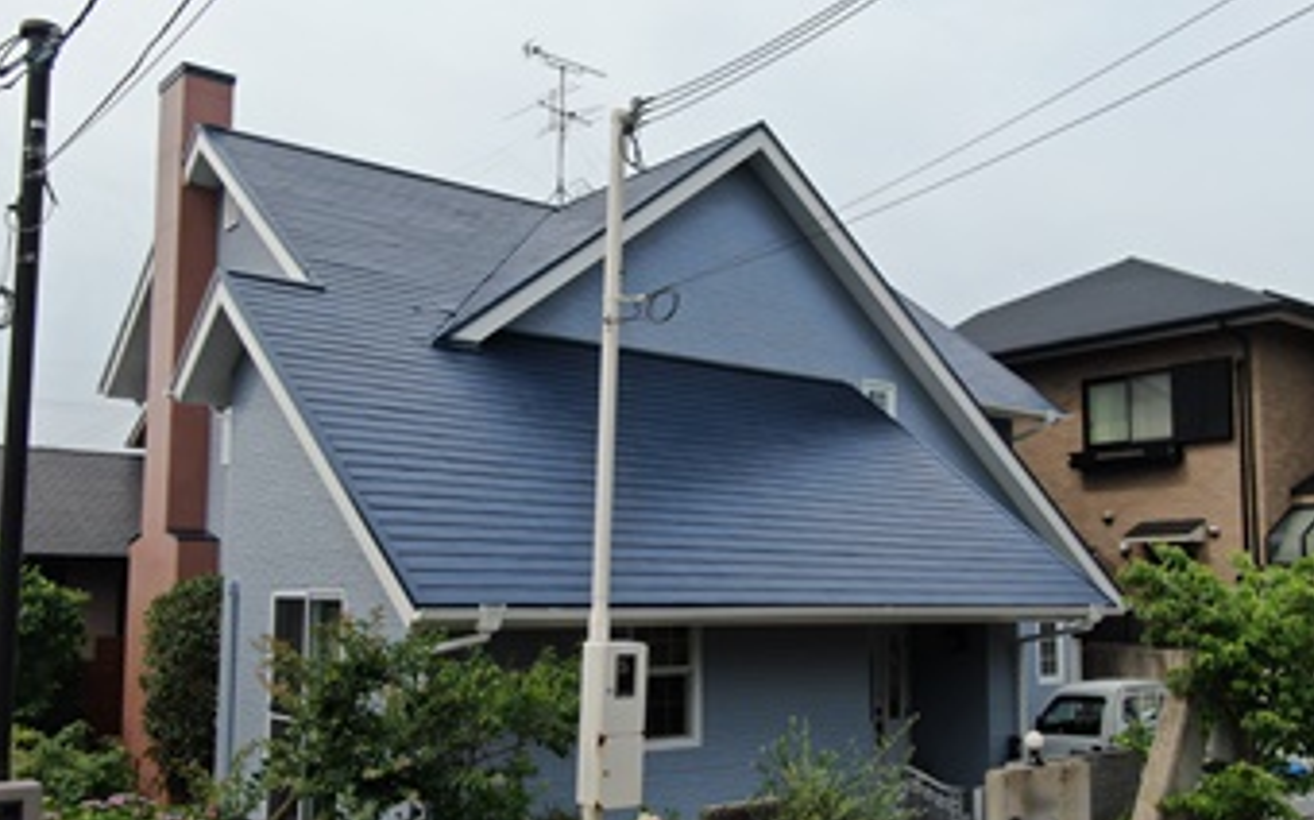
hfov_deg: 54.0
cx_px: 669
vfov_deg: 35.2
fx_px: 1288
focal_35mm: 36
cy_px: 460
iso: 100
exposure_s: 1/1000
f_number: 3.2
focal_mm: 5.69
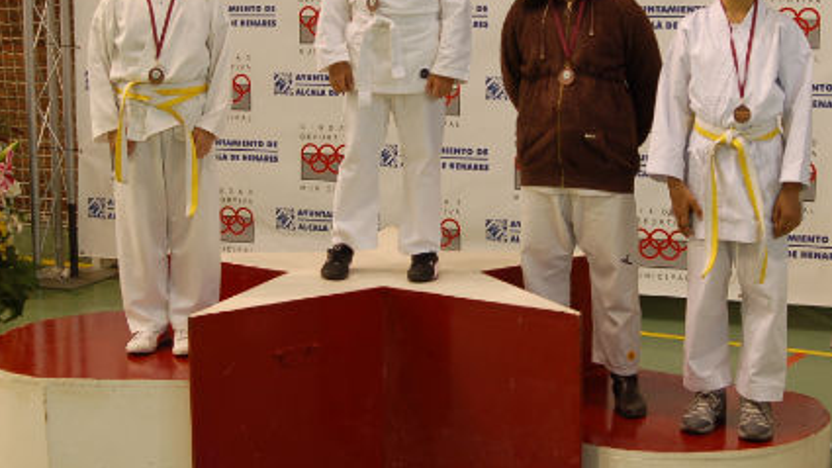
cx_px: 431
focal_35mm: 62
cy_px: 125
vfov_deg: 19.3
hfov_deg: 33.8
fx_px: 1368
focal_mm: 28
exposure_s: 1/50
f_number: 3.5
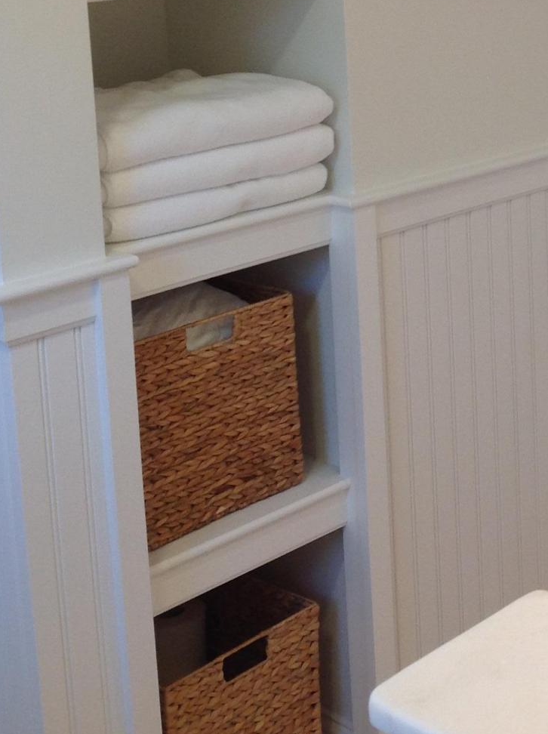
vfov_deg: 26.3
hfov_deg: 19.8
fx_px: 1524
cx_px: 536
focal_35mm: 72
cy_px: 91
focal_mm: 4.28
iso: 64
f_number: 2.4
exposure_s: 1/40
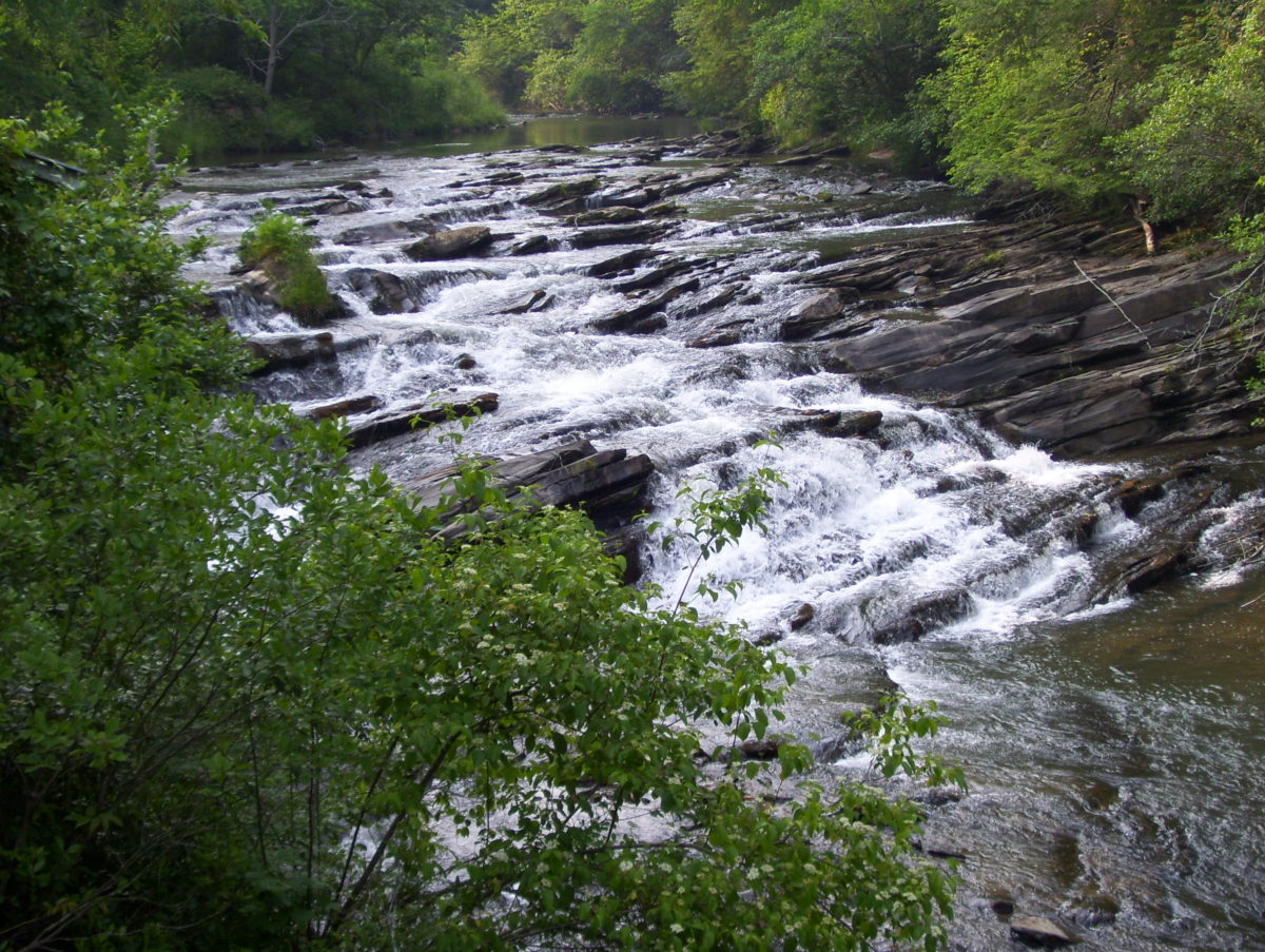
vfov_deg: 21.1
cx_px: 632
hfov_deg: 27.7
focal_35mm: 70
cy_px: 476
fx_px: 2561
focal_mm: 11.6
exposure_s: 1/200
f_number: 4
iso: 80
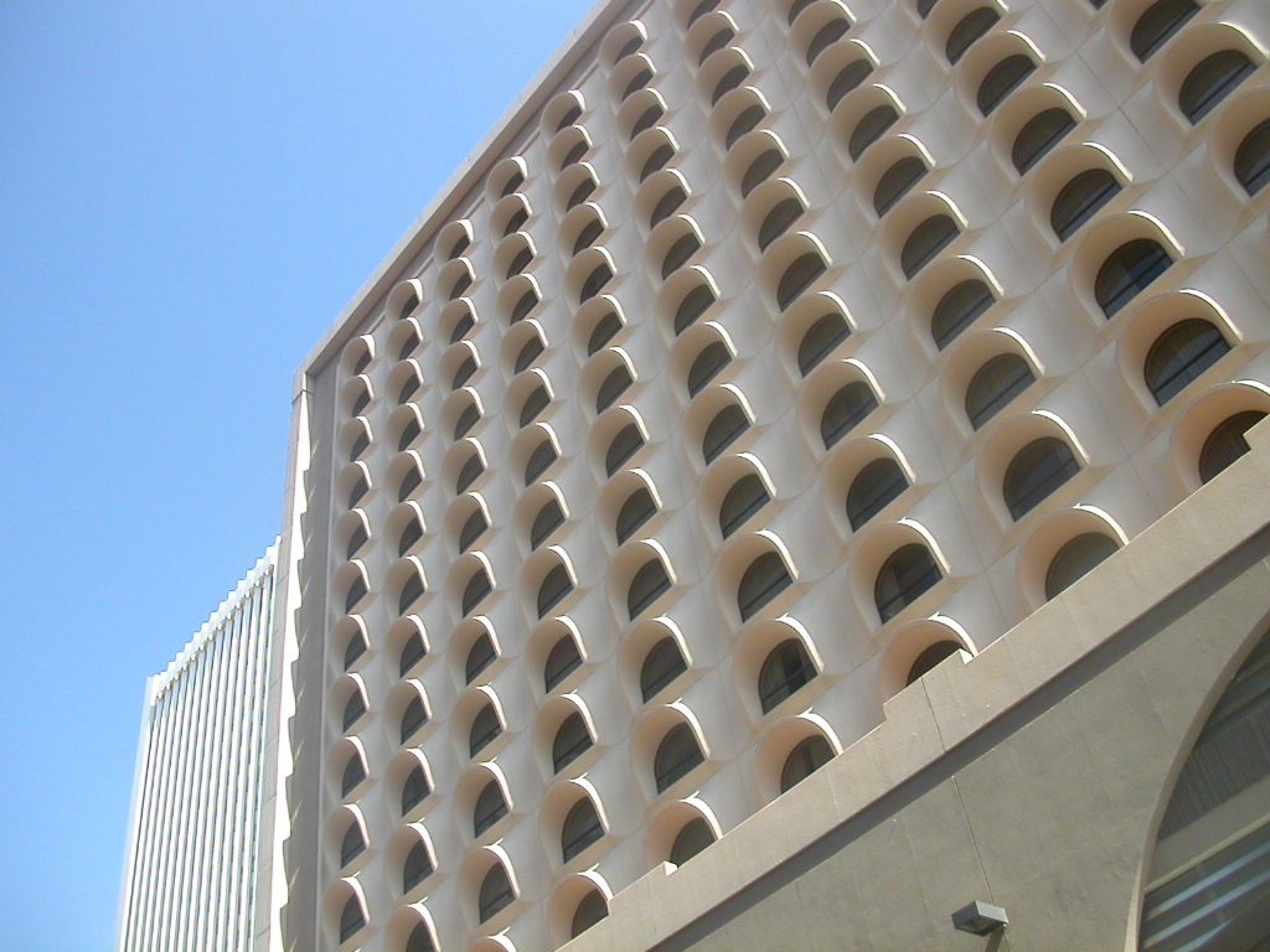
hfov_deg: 50.1
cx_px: 635
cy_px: 476
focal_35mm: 37
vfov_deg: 38.7
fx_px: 1357
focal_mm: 5.6
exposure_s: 1/970
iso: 100
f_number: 2.7
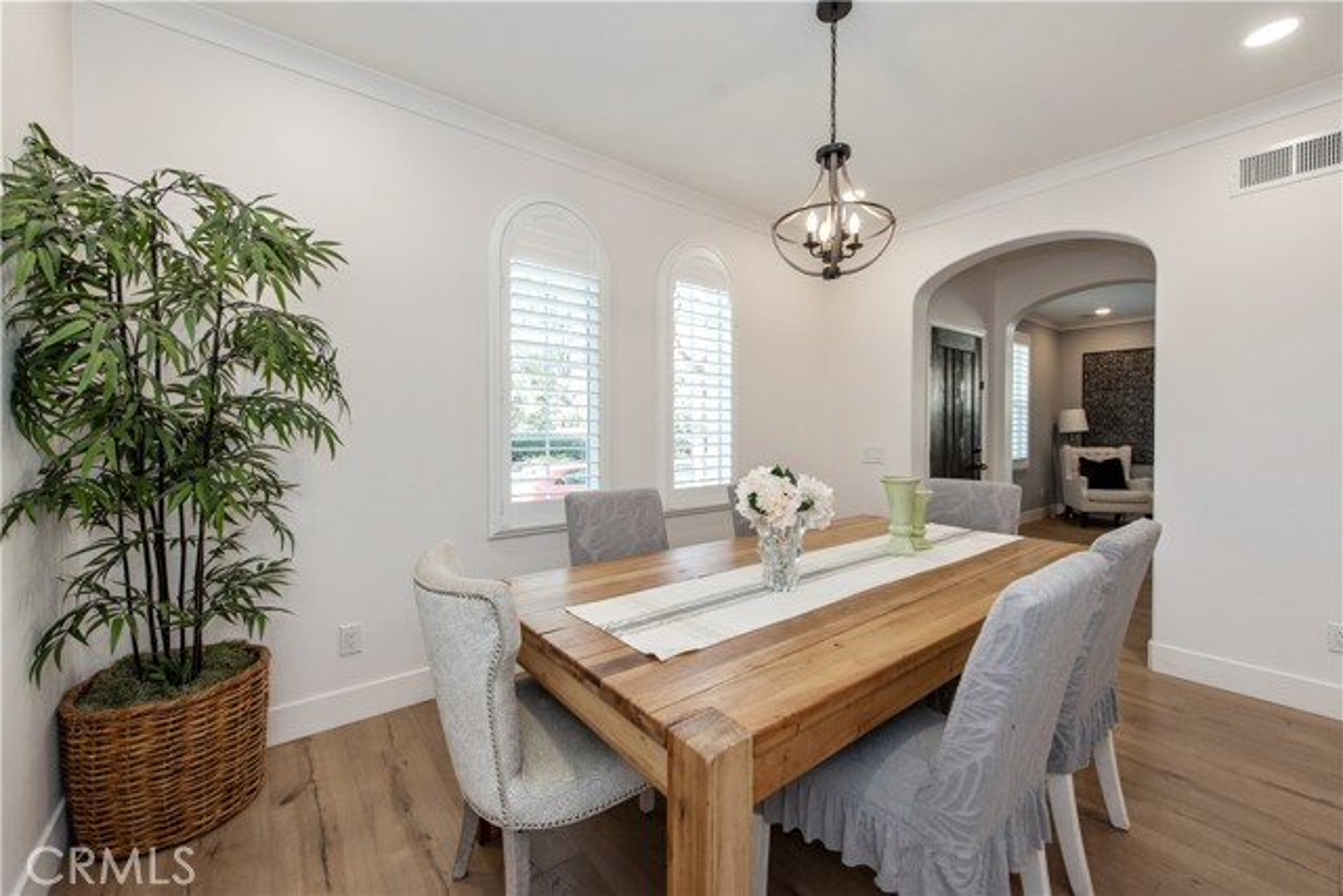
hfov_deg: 104.2
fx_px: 522
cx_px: 672
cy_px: 448
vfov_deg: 81.2
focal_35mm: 14
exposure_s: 1/125
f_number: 5.6
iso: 800
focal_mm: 14
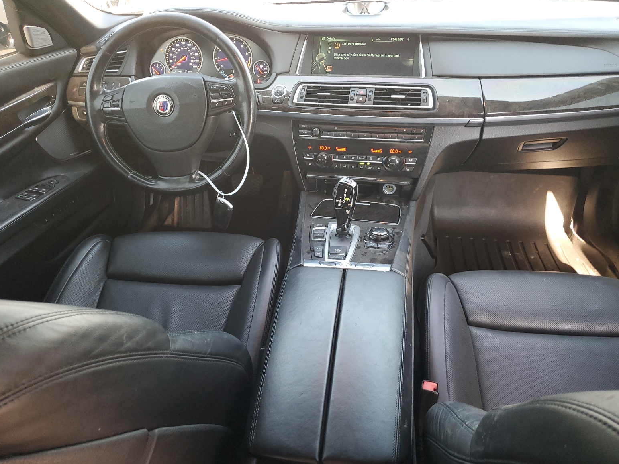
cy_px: 240
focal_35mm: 27
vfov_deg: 51.4
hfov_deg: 65.3
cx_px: 311
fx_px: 483
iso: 139
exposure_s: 1/60.2
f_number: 1.5
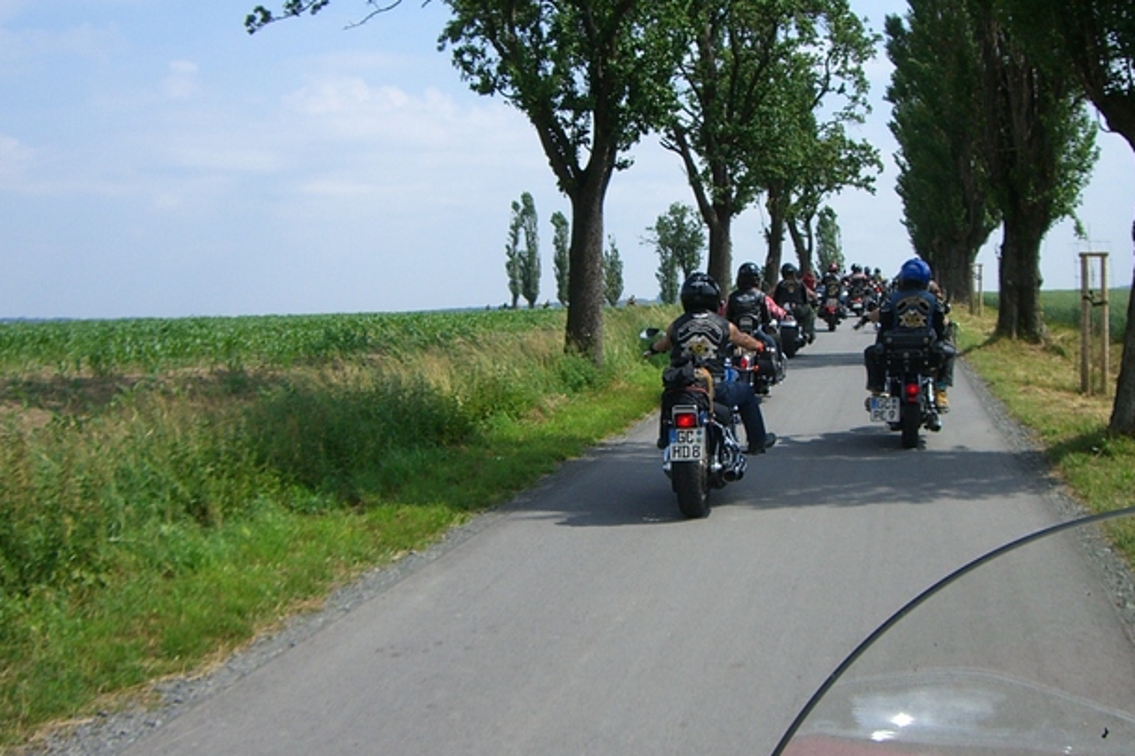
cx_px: 640
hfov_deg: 38.1
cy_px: 340
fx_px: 1639
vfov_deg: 26.0
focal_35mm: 52
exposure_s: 1/640
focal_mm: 6.2
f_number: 4.3
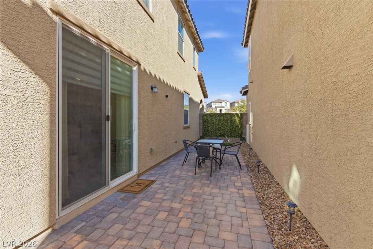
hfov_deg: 96.7
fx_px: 166
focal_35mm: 16
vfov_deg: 73.7
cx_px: 186
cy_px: 124
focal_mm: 16
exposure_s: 1/800
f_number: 9
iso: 320
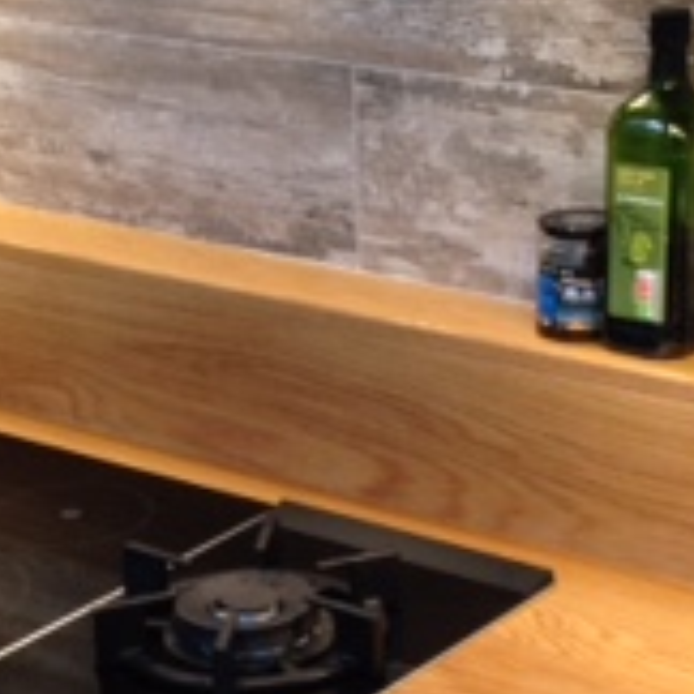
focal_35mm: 115
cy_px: 544
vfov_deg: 15.1
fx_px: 2608
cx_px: 206
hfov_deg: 15.1
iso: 64
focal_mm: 4.12
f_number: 2.4
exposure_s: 1/20
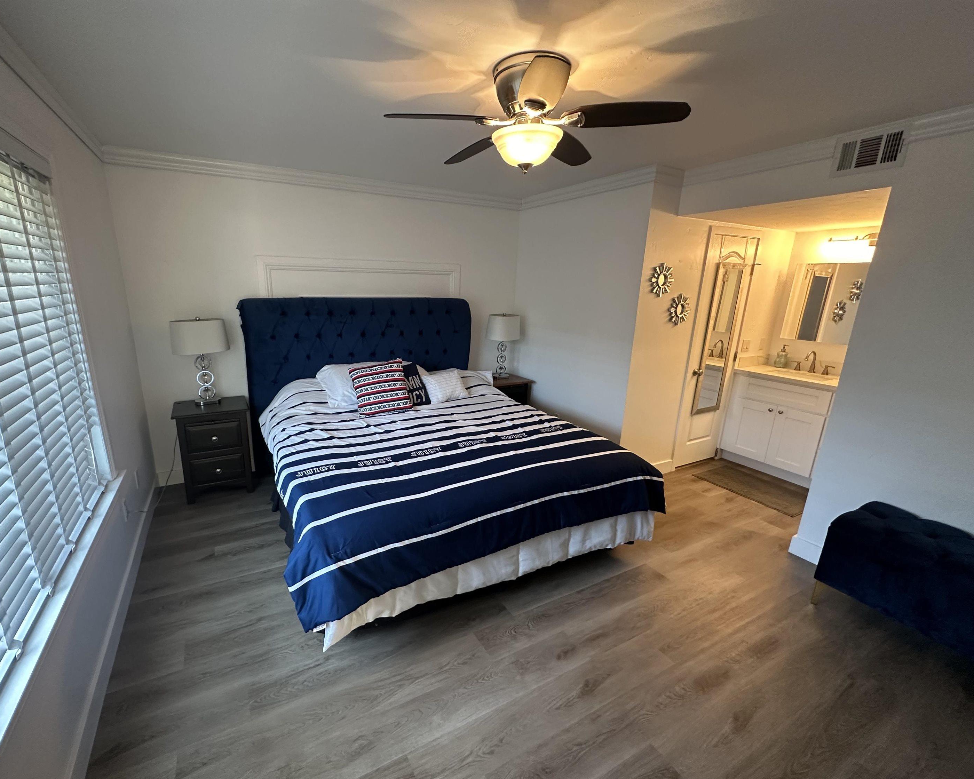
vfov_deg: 84.0
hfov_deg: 96.5
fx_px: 432
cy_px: 400
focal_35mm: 15
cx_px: 441
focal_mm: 2.22
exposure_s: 1/60
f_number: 2.2
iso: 250
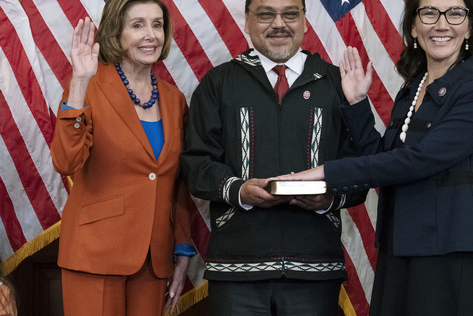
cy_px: 135
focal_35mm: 62
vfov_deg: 21.9
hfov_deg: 32.3
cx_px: 280
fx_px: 815
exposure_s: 1/320
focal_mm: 52
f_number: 4.5
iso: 8000
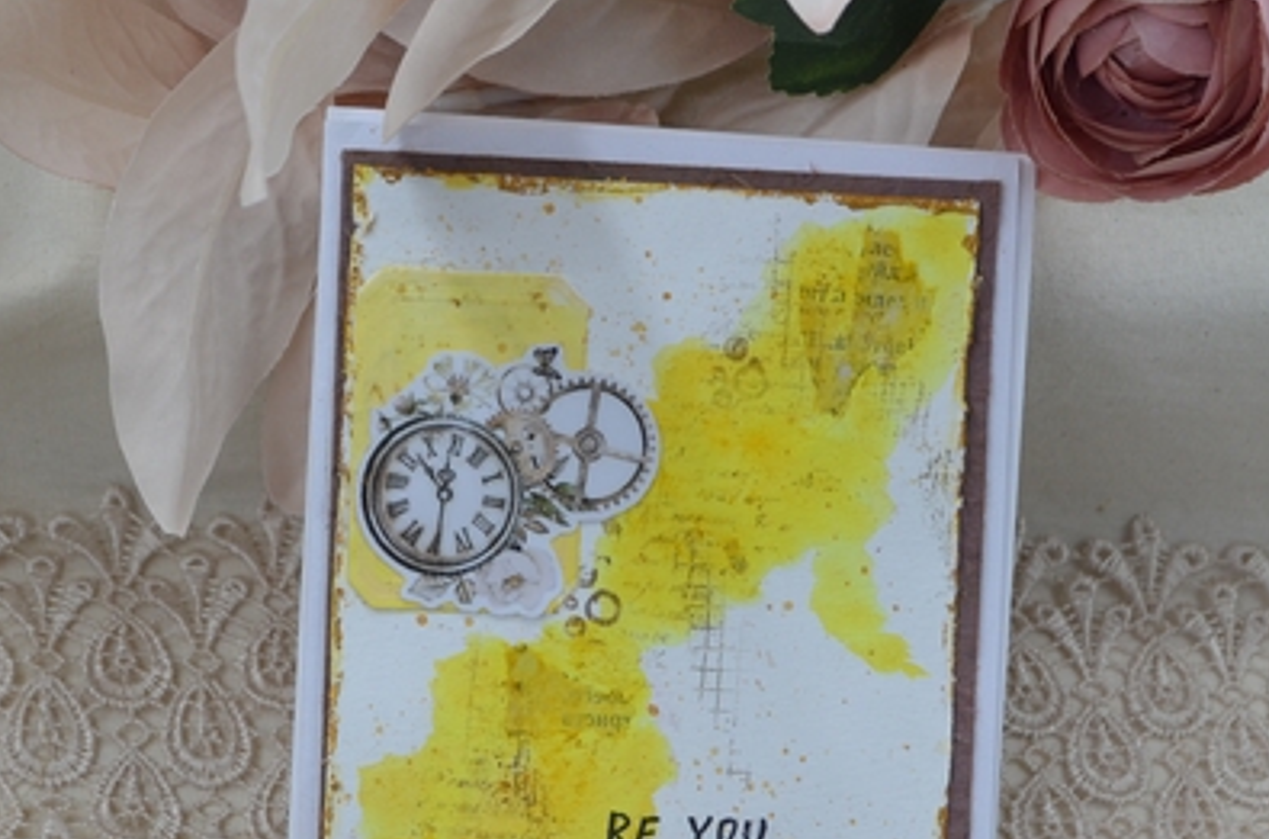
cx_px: 594
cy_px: 553
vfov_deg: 18.5
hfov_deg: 27.8
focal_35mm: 73
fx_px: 2566
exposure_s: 1/100
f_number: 5
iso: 400
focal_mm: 24
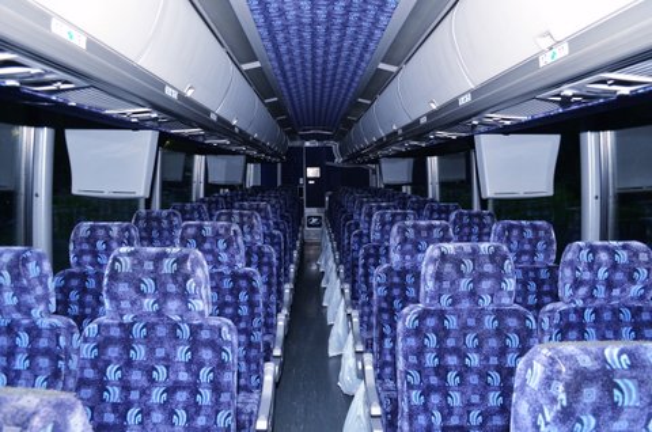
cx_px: 326
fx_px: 542
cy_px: 216
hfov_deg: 62.0
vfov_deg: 43.4
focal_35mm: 30
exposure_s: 1/60
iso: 320
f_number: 5.6
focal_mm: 20
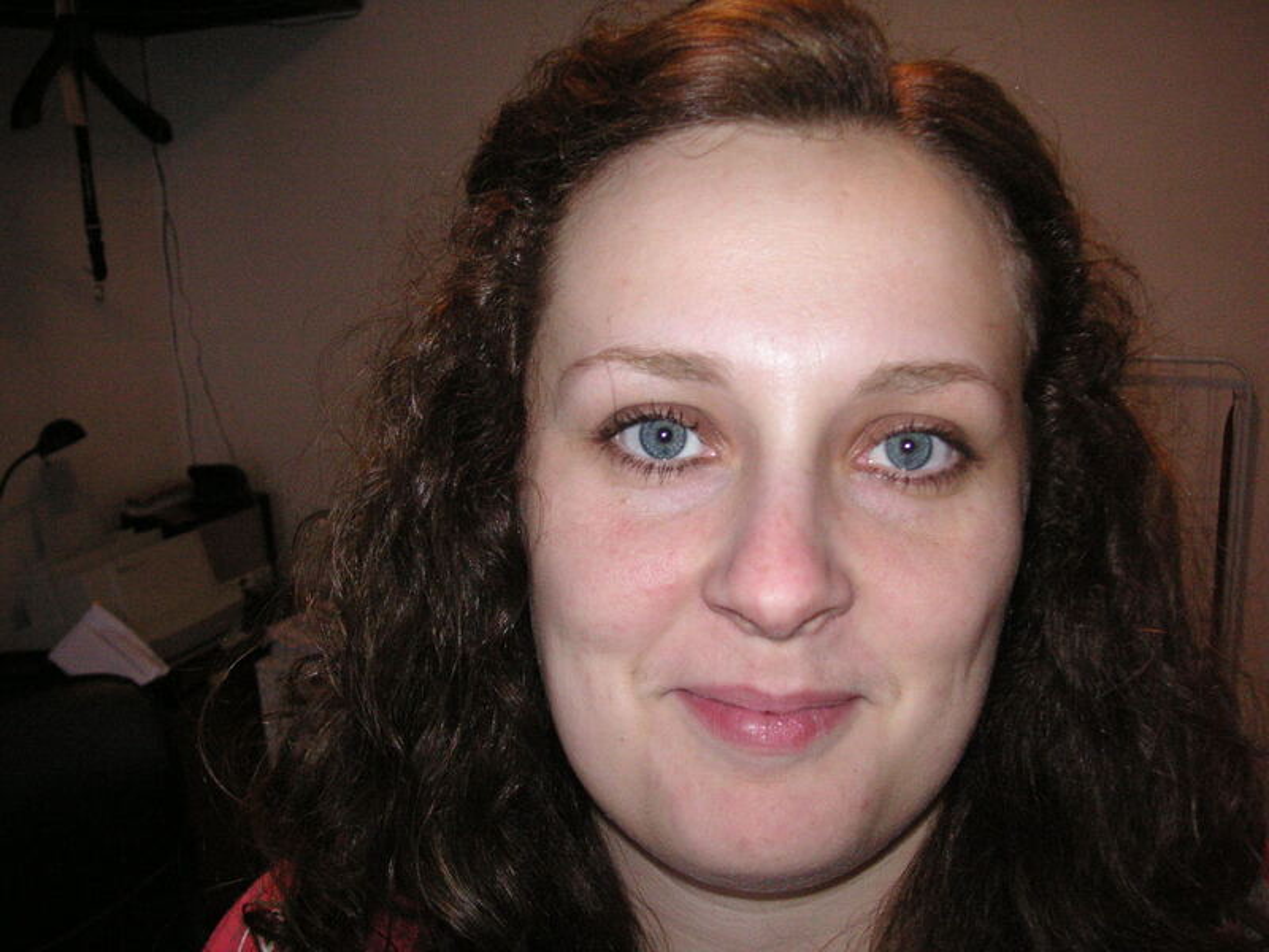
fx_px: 1356
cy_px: 476
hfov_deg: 50.1
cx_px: 634
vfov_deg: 38.7
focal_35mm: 37
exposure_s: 1/45
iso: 160
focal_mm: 6.1
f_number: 2.8
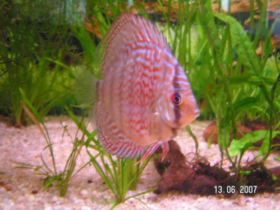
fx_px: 307
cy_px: 105
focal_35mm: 38
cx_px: 140
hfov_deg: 49.0
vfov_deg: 37.7
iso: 200
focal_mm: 6.3
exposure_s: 1/6
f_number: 2.8
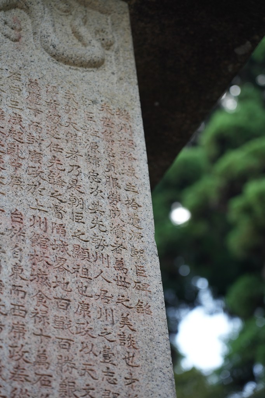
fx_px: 1160
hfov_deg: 13.0
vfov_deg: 19.5
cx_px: 132
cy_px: 199
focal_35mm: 105
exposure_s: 1/160
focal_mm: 105
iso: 125
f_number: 4
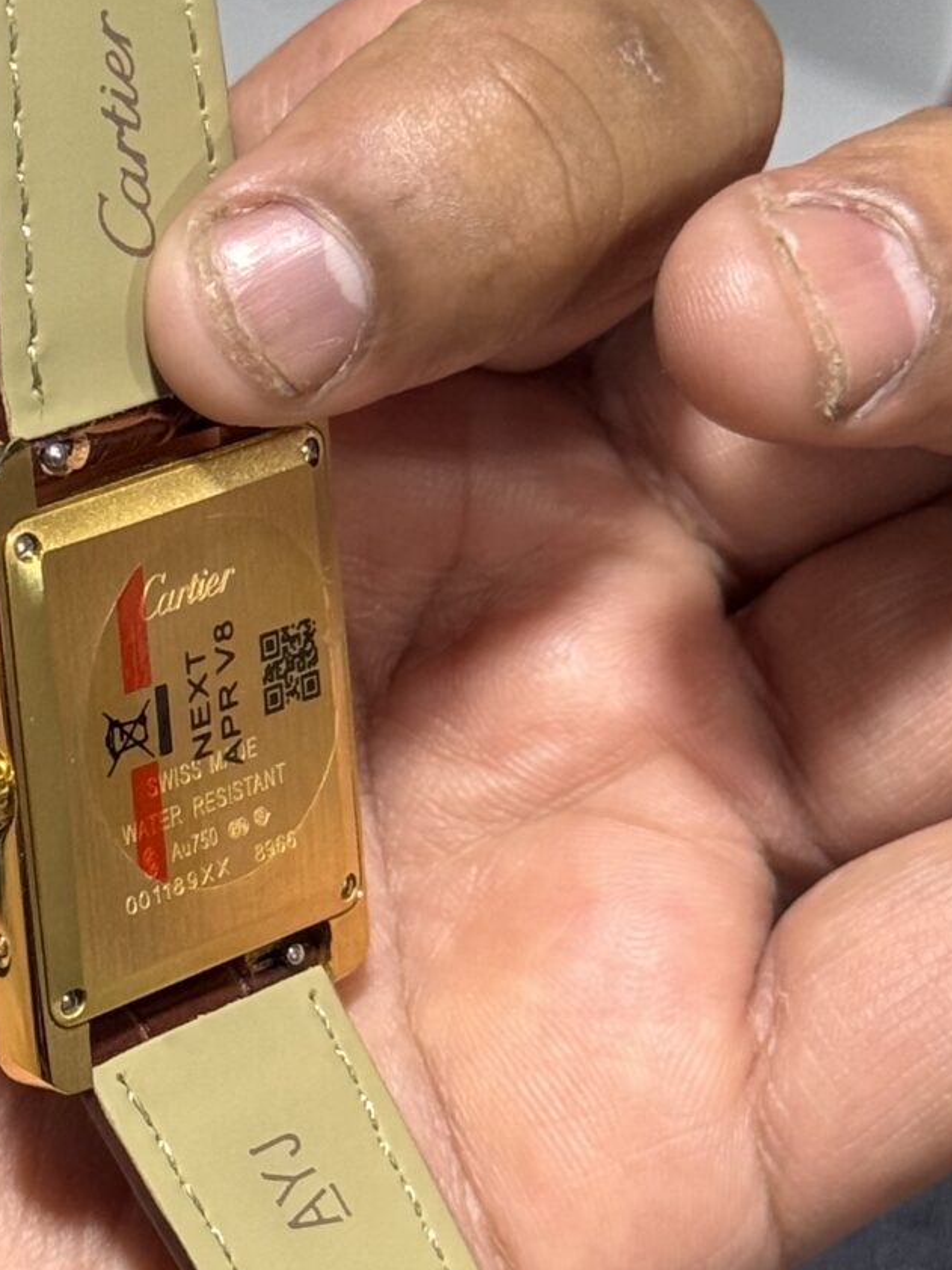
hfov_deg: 10.1
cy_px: 811
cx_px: 78
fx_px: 5356
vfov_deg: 13.5
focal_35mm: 146
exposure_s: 1/50
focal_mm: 6.76
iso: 125
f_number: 1.78
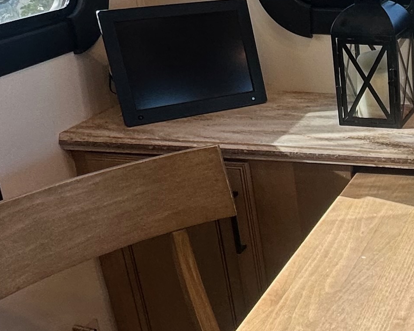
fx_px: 711
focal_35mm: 58
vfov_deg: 26.2
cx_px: 542
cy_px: 159
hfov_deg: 27.1
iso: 64
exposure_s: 1/99
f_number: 2.2
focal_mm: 2.22
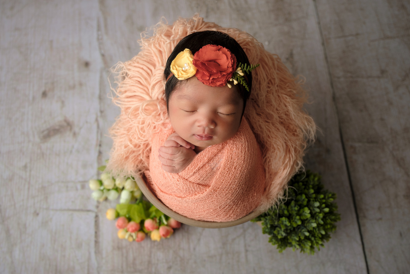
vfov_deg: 36.0
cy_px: 137
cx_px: 205
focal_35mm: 37
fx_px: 421
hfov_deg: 51.9
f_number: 2.8
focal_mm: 24.9
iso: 200
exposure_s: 1/160
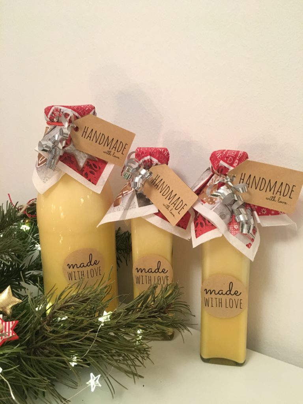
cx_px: 152
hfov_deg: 48.2
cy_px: 202
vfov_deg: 61.7
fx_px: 338
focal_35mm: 29
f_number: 2.2
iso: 200
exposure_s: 1/17
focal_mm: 4.15
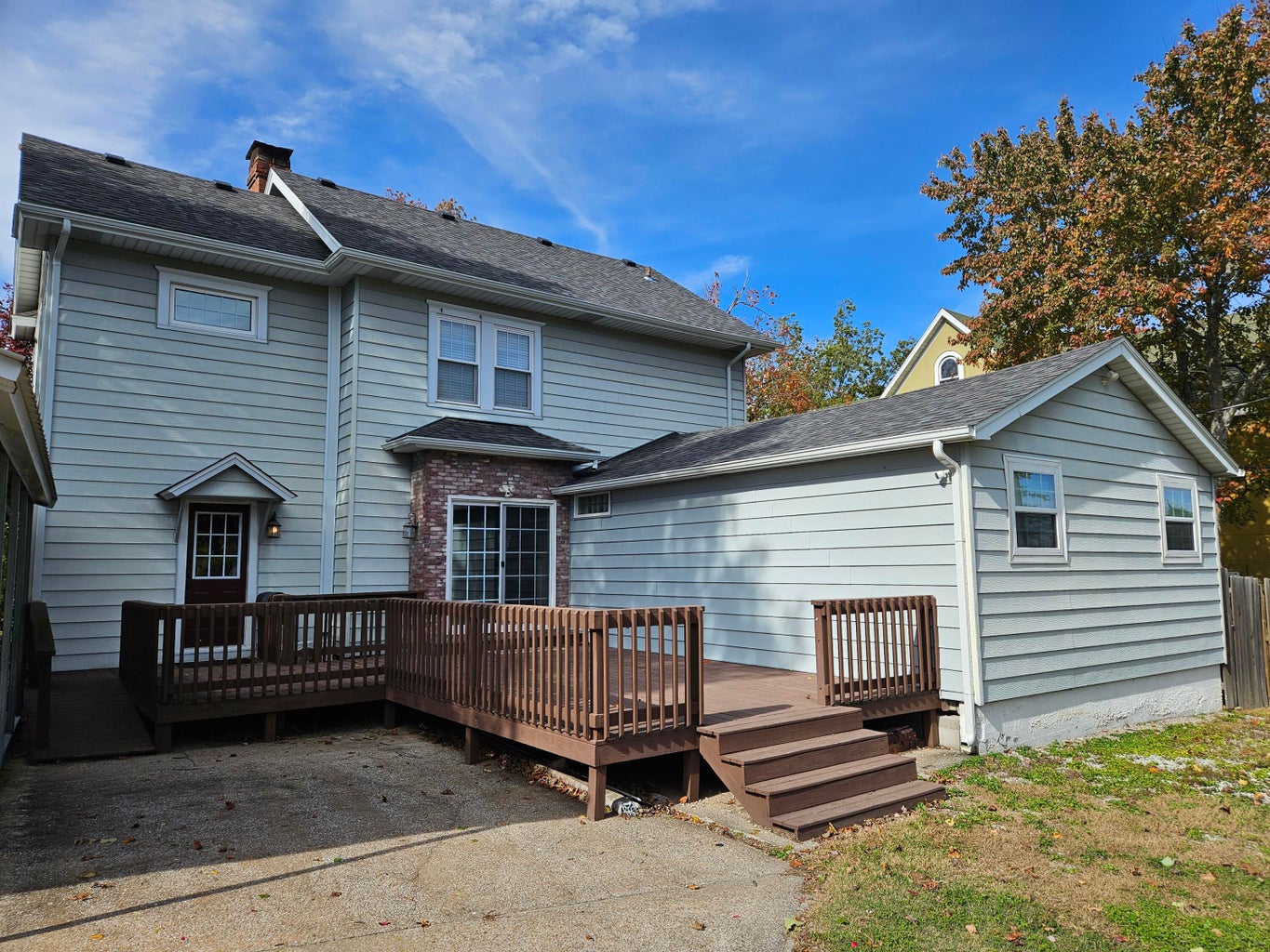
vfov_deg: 58.9
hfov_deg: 73.9
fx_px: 844
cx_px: 635
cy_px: 476
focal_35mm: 23
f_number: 1.8
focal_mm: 5.4
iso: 25
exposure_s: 1/1756
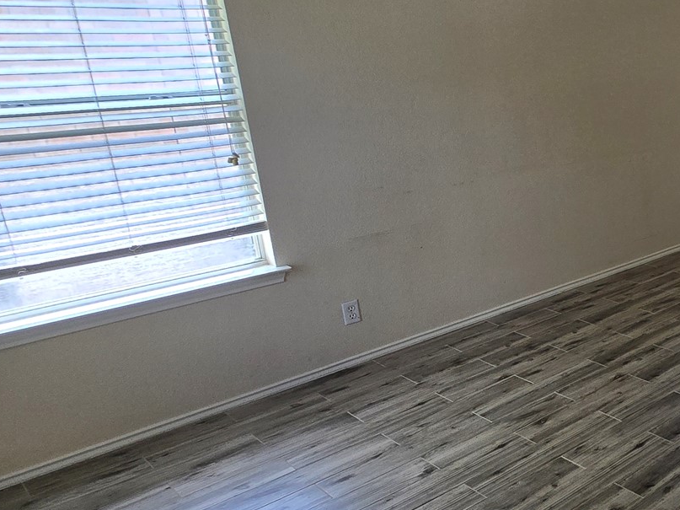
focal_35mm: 33
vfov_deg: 42.7
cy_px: 201
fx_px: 648
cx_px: 810
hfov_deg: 40.0
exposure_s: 1/120
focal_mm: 2.2
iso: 80
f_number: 2.2
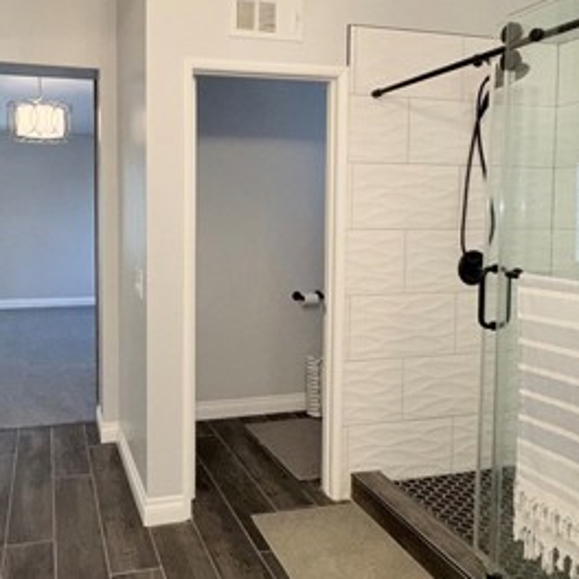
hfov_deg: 52.5
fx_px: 568
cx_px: 173
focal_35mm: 30
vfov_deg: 53.7
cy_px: 235
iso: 125
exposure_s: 1/120
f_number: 2.2
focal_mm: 2.22
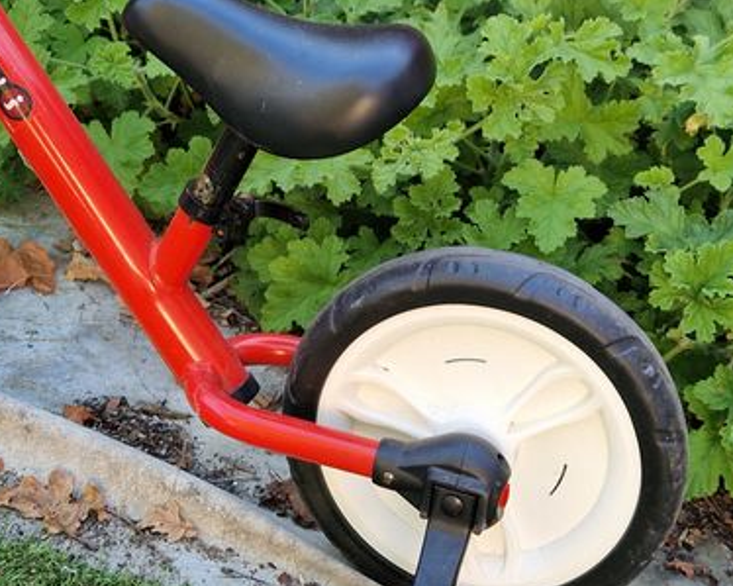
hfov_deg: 31.4
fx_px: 1301
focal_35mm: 60
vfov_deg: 25.3
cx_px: 325
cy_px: 200
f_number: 1.8
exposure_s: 1/180
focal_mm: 5.4
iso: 64
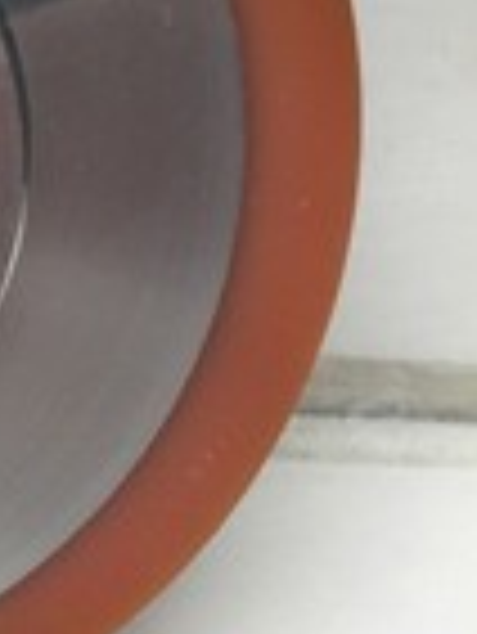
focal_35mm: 103
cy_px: 36
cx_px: -353
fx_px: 1890
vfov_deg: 18.7
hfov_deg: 13.1
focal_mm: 4.15
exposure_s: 1/100
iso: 50
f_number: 2.2
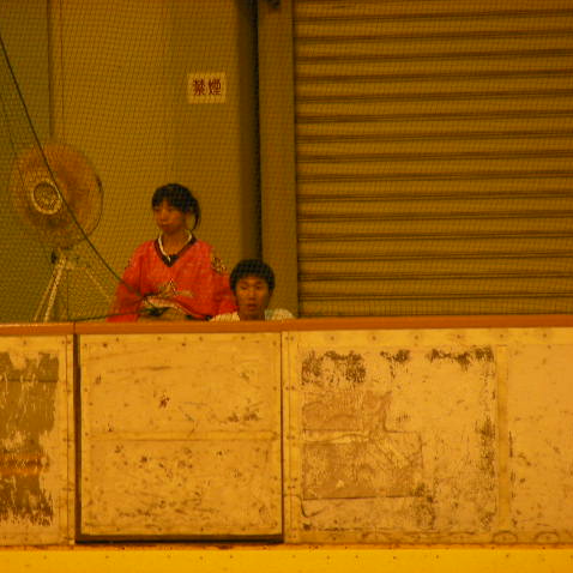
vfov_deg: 3.9
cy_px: 286
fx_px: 8427
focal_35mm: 450
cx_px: 221
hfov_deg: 3.9
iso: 200
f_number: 3.5
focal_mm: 63.3
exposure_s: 1/18.5
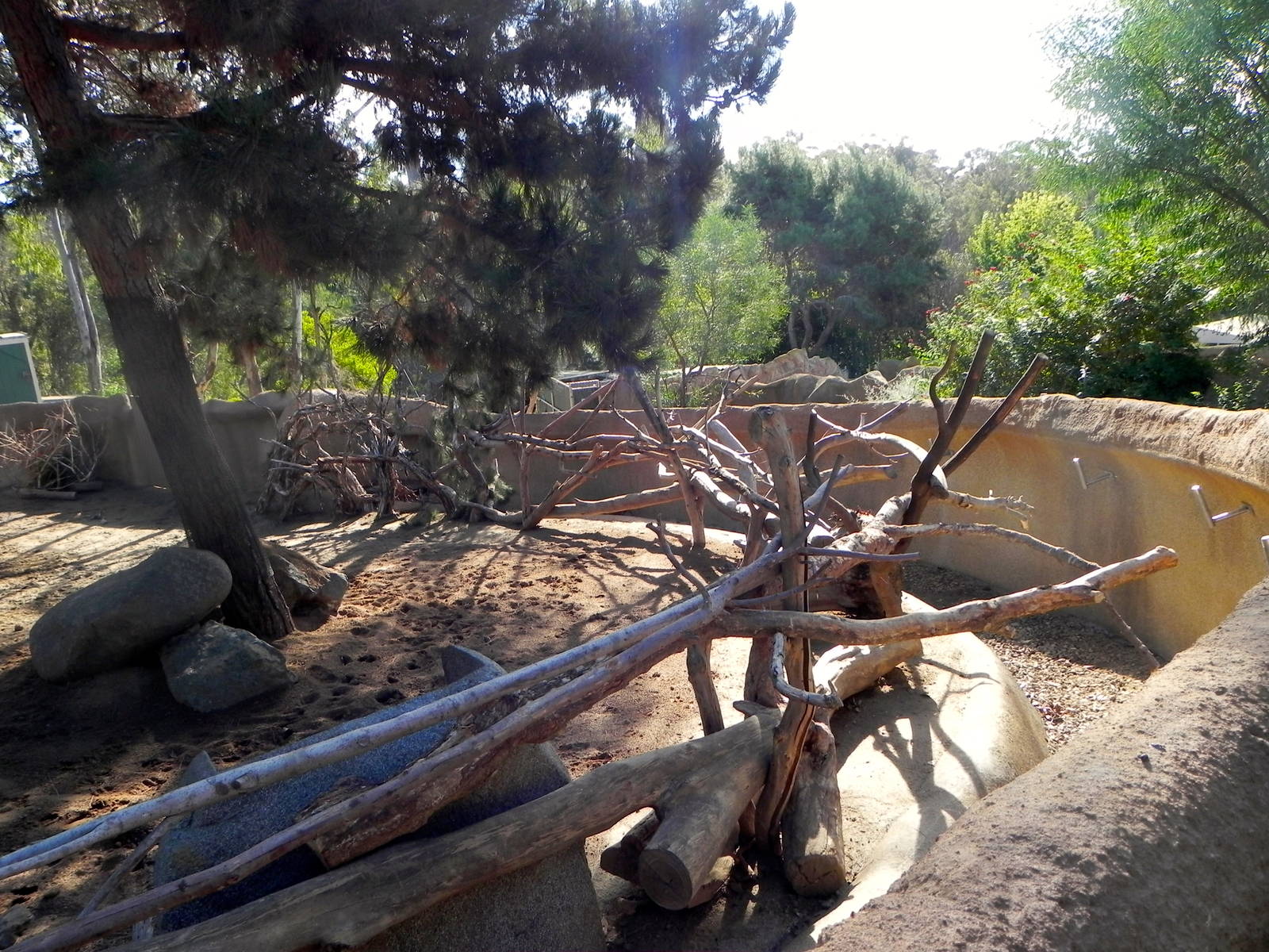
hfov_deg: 67.3
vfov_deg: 53.1
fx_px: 953
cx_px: 634
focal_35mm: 26
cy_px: 476
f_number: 4.5
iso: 160
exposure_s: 1/162
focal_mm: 4.6
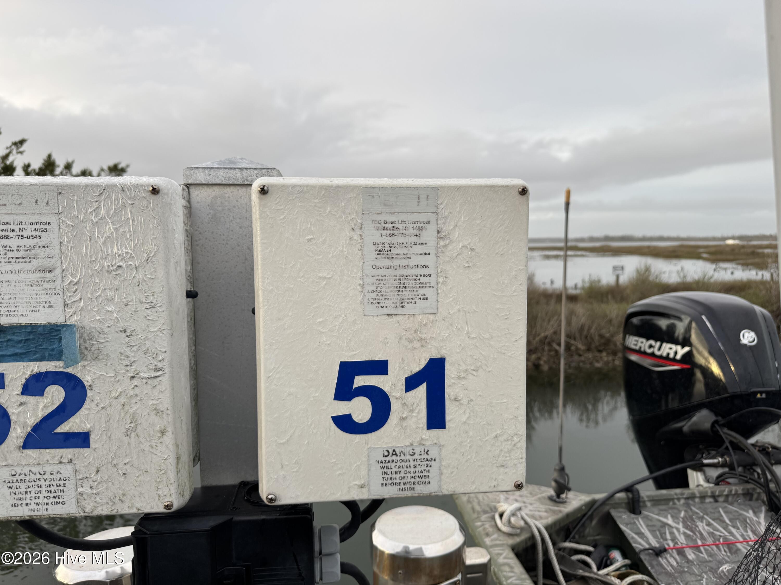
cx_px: 390
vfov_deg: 56.8
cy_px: 292
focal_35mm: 24
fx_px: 541
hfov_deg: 71.6
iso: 80
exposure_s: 1/372
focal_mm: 6.76
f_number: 1.78
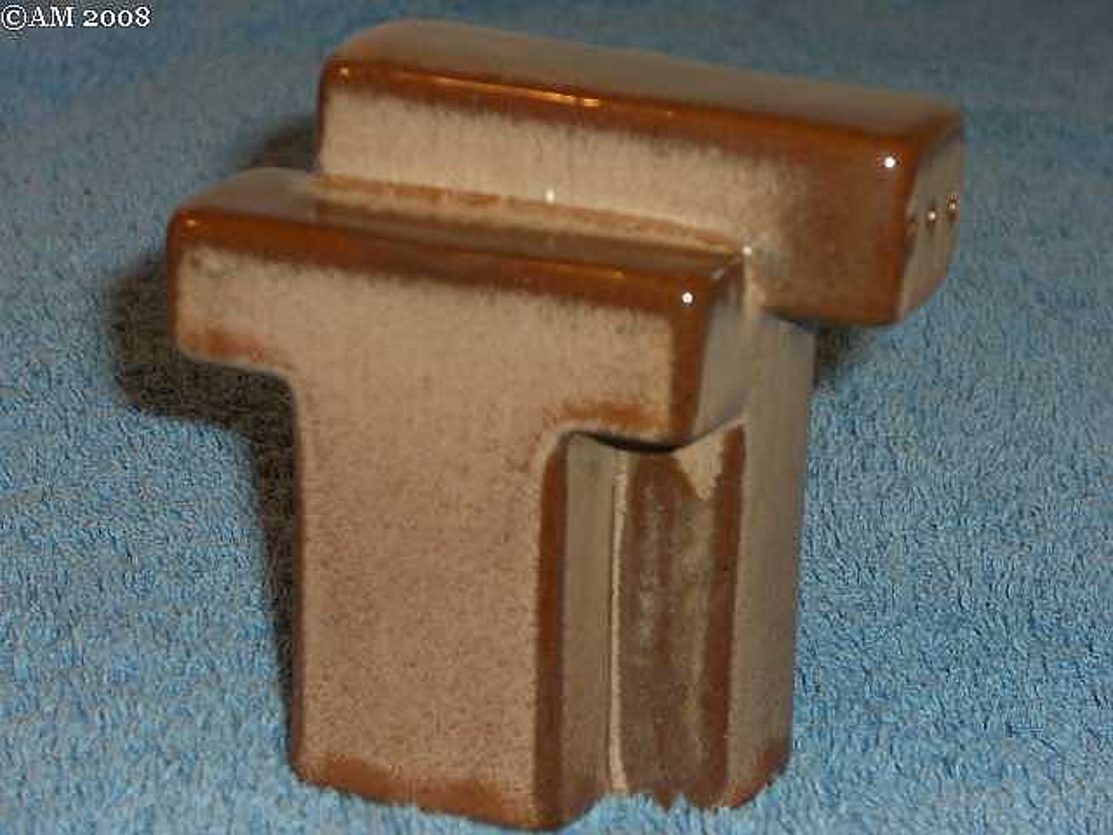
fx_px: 3665
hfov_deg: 17.3
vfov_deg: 13.0
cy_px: 418
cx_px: 556
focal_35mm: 114
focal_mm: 23.7
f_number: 5.4
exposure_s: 1/30
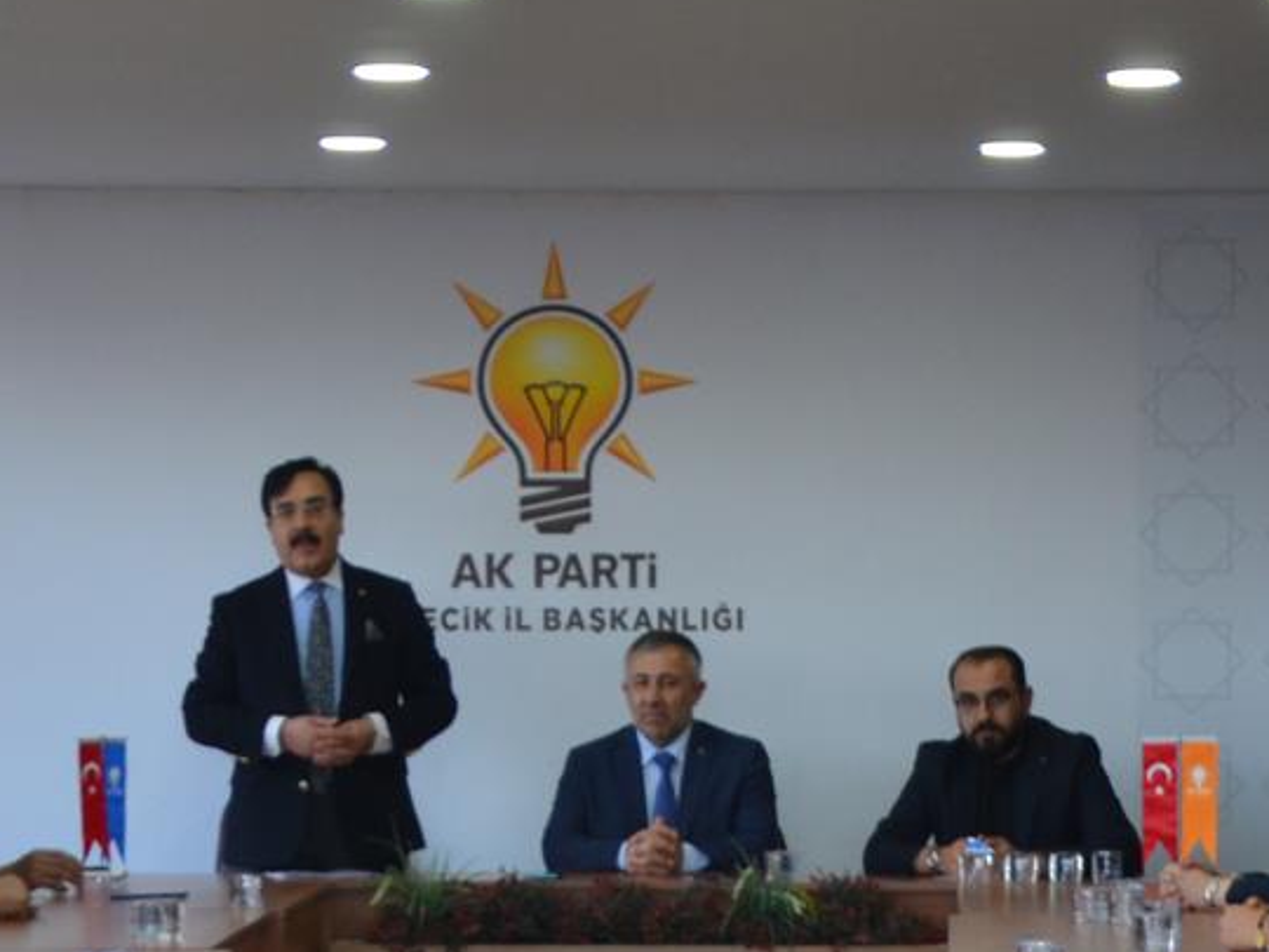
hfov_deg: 13.4
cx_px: 642
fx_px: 5389
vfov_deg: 10.0
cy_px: 860
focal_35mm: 147
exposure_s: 1/40
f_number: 4.2
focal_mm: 34
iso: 400
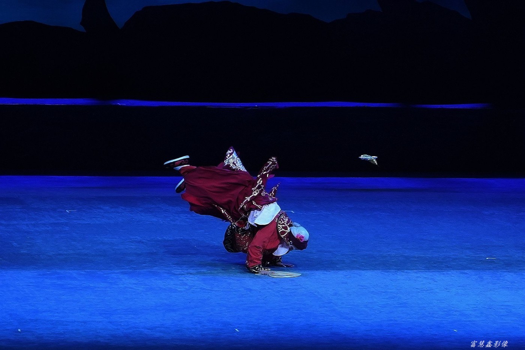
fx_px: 2289
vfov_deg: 8.7
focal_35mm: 157
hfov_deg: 13.1
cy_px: 175
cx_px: 262
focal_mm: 105
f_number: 4
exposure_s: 1/800
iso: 1250
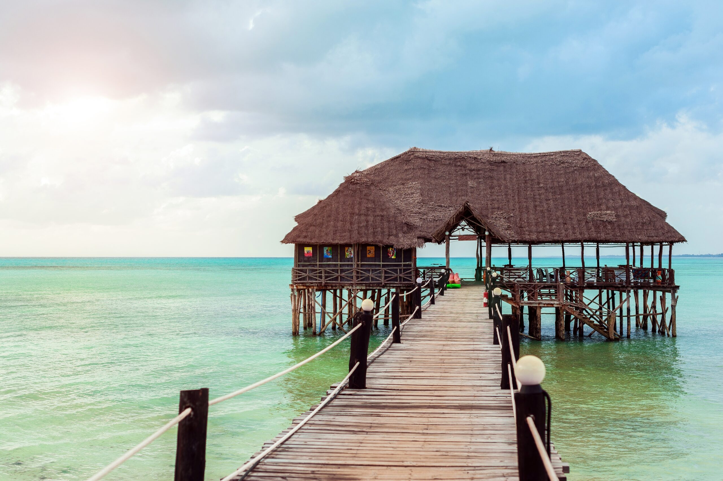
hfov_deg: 39.6
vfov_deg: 27.0
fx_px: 1003
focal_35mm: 50
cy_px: 240
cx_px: 362
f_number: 4
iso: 200
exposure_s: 1/160
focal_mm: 50
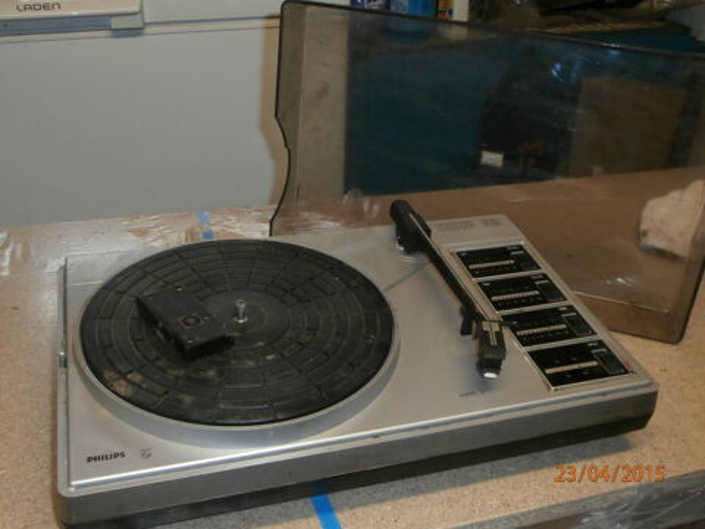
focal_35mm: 38
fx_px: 774
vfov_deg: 37.7
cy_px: 264
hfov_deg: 49.0
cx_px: 352
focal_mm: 6.67
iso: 200
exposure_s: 1/40
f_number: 3.9
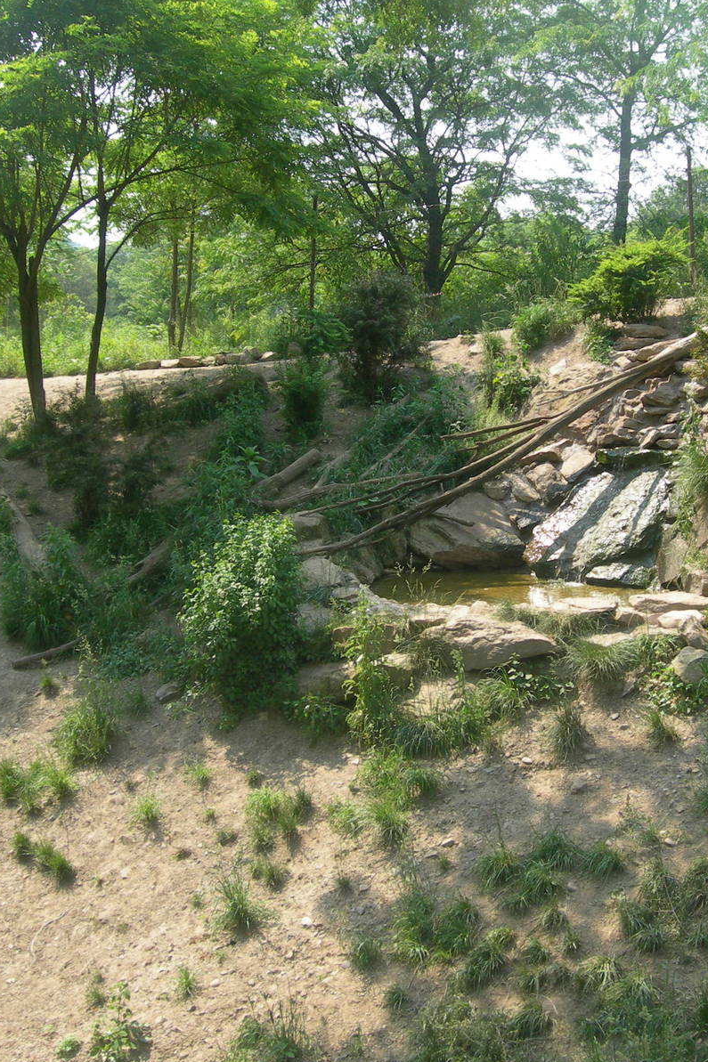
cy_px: 531
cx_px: 444
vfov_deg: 37.5
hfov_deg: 25.4
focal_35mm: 53
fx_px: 1564
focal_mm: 7.8
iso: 50
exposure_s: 1/144
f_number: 4.8
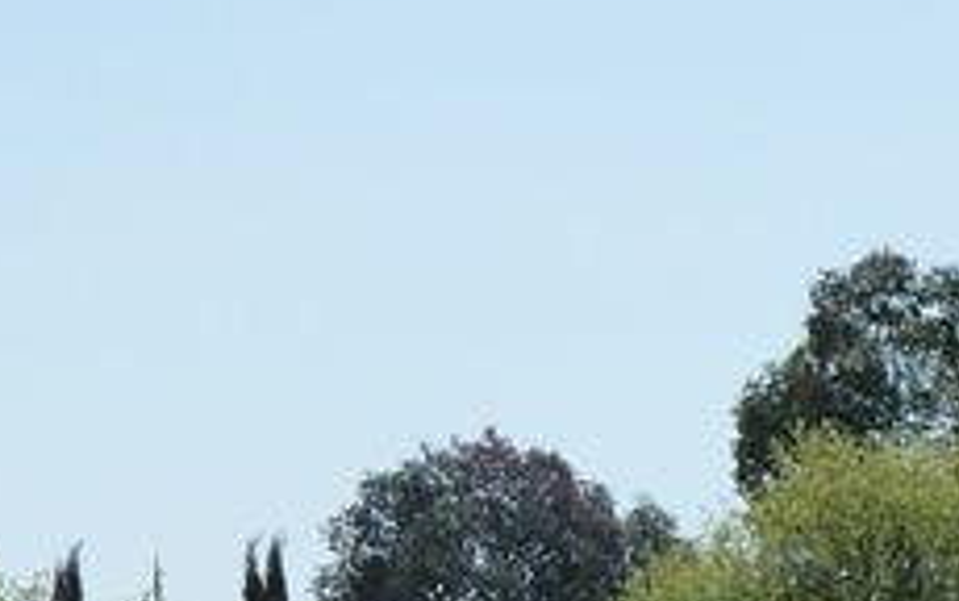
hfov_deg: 6.8
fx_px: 8028
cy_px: 668
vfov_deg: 4.3
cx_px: 500
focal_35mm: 307
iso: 125
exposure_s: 1/500
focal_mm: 17
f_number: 5.6
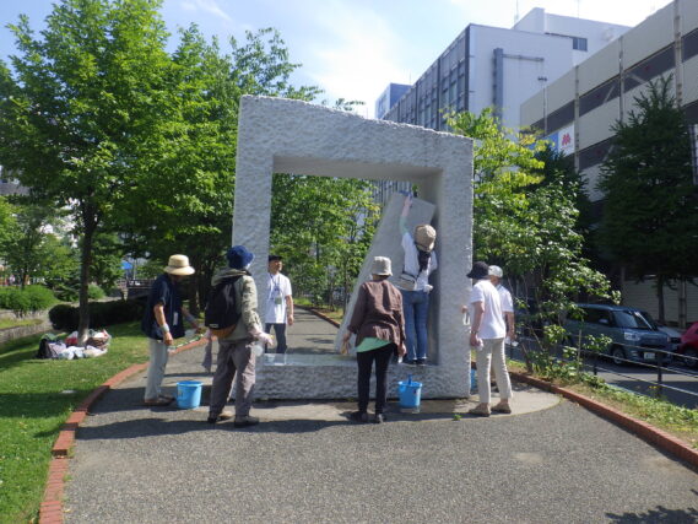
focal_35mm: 28
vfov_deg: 49.8
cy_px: 262
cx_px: 349
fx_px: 565
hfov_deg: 63.4
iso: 125
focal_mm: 5
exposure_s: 1/640
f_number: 4.2
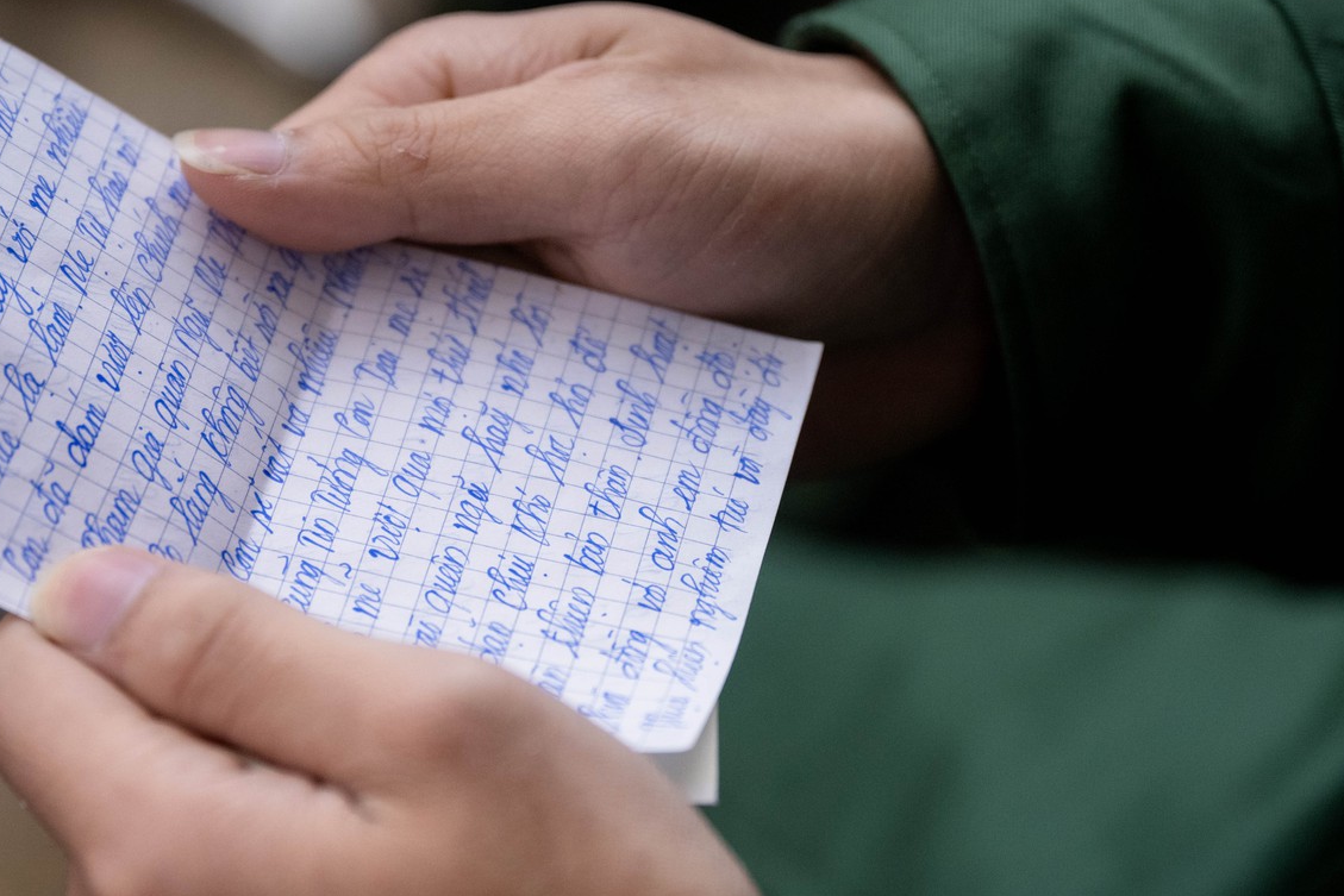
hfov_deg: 16.5
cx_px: 410
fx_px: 4630
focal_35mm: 124
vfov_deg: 11.1
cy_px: 529
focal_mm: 70
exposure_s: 1/640
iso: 1600
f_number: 2.8
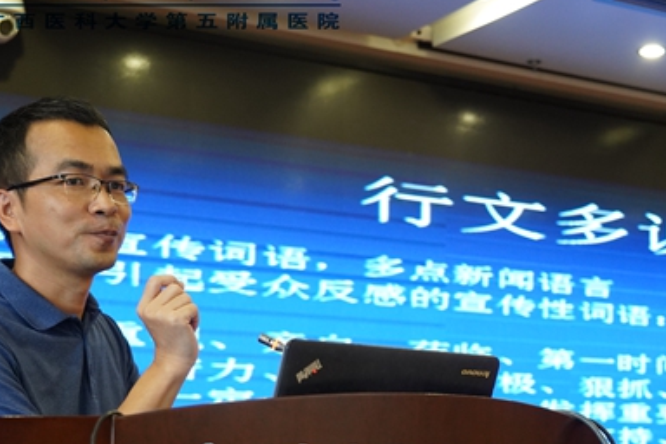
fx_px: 1350
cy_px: 337
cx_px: 423
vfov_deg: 18.5
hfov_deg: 27.6
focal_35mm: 73
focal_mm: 40
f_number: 4.5
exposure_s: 1/60
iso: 2500
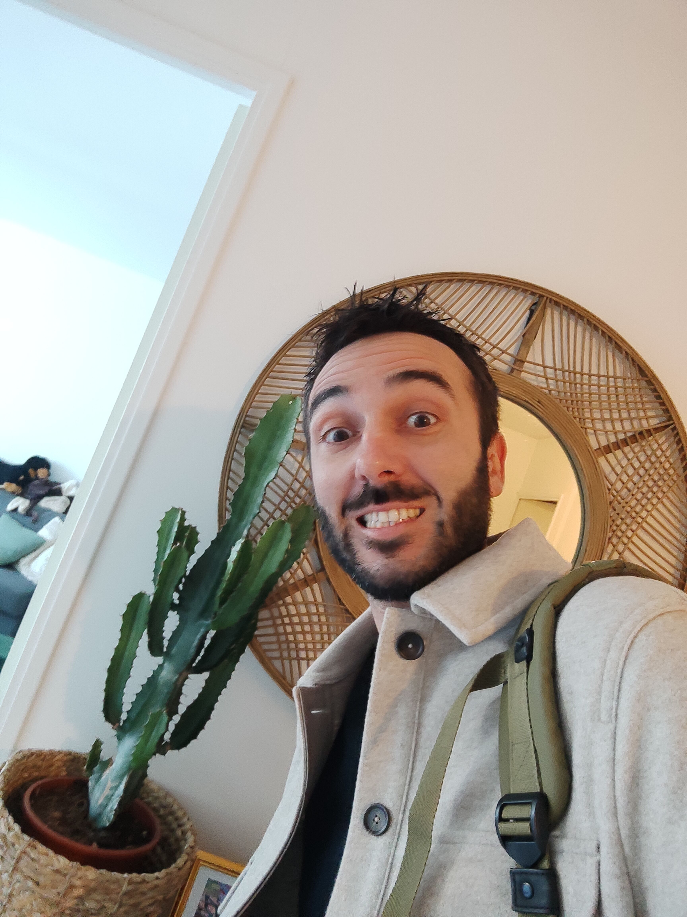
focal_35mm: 20
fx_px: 529
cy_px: 458
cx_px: 344
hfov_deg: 66.0
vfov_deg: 81.7
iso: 344
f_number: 2.45
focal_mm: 3.49
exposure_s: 1/25
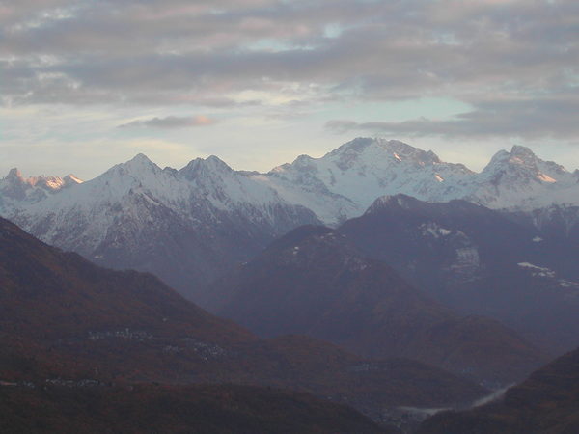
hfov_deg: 19.3
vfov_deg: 14.5
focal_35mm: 102
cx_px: 290
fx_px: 1706
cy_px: 217
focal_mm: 21.6
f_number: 4.8
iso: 100
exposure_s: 1/122
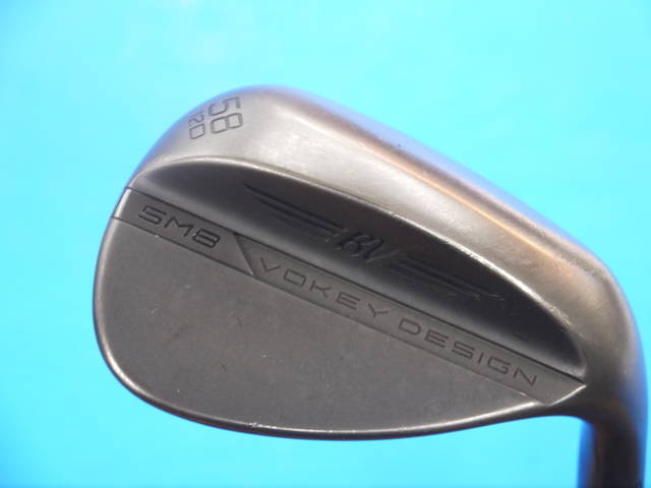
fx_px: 1580
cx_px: 326
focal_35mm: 84
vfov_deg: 17.6
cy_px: 244
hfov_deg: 23.3
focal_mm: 42
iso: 800
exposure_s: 1/50
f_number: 5.6
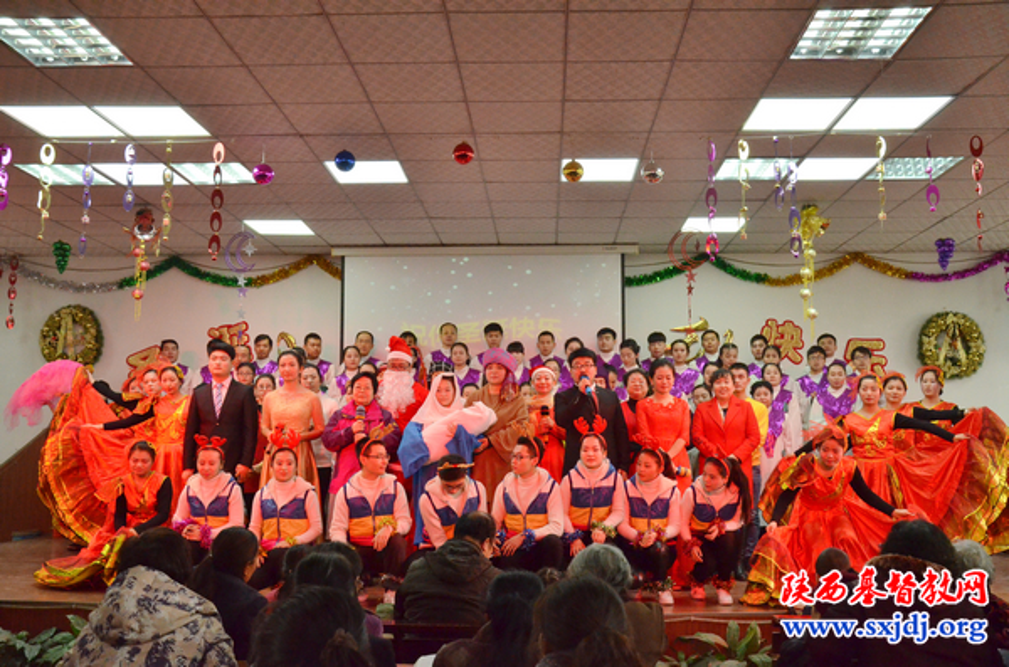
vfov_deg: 39.8
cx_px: 504
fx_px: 923
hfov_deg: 57.3
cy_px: 334
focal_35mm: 33
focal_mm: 22
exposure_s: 1/160
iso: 3200
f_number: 7.1
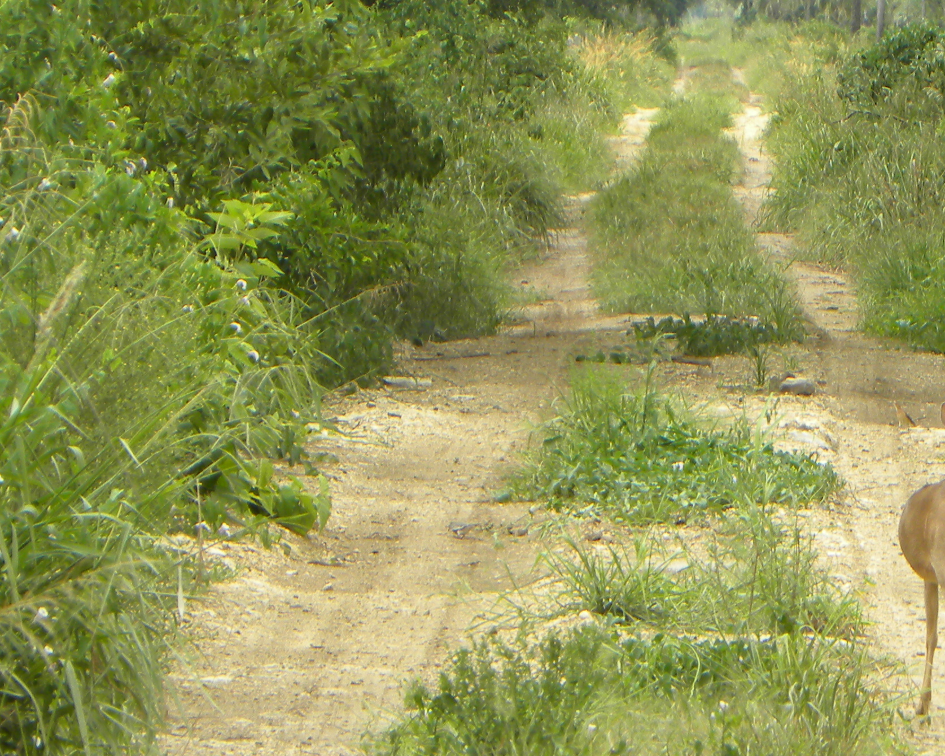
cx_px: 881
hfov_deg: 3.4
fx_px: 16109
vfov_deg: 2.7
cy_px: 435
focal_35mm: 576
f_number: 4.5
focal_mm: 44
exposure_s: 1/135
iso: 64
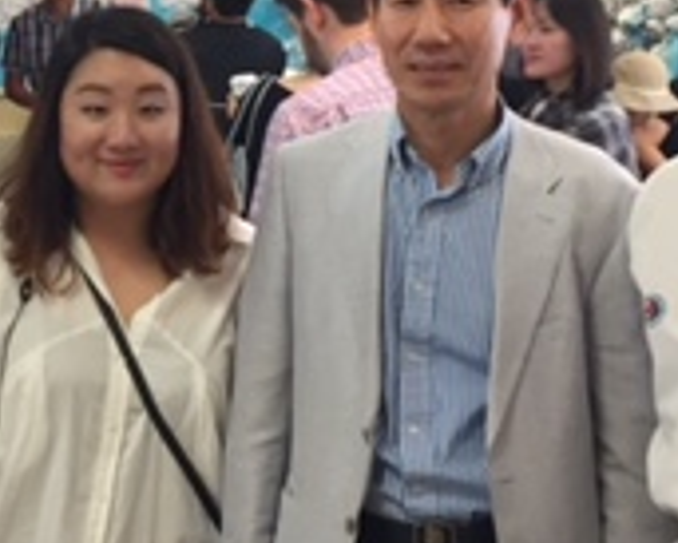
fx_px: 2128
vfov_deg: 14.4
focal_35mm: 106
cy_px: 87
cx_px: 59
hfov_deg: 17.8
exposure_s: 1/30
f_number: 2.2
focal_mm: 4.15
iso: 80
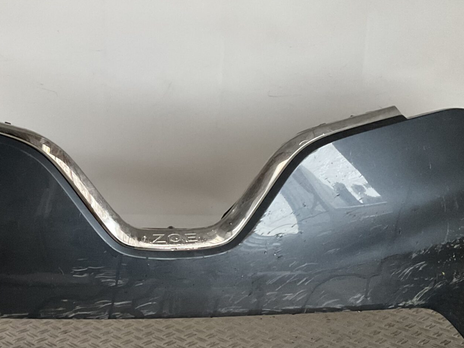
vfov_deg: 24.8
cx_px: 127
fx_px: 791
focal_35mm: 59
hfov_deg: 32.2
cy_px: 167
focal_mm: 3
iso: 250
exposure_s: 1/30
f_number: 1.8
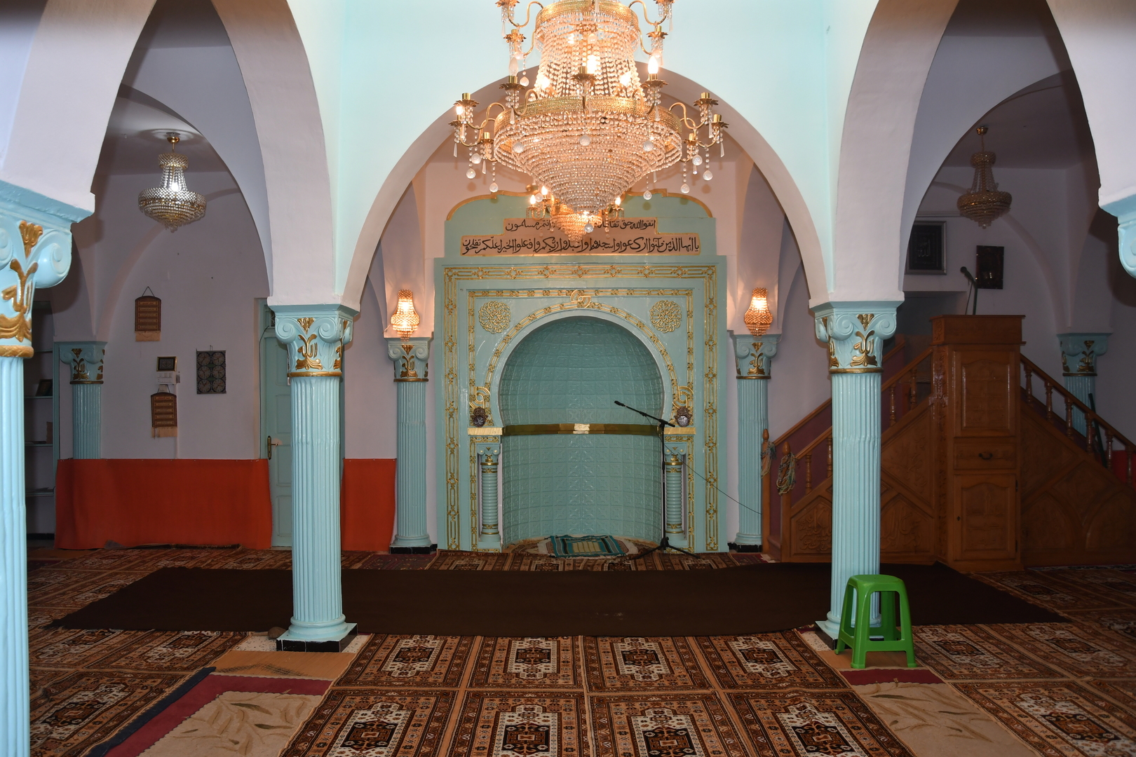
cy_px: 378
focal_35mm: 52
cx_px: 568
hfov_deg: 38.2
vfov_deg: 26.0
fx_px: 1641
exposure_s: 1/80
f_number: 5.6
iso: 250
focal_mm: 35
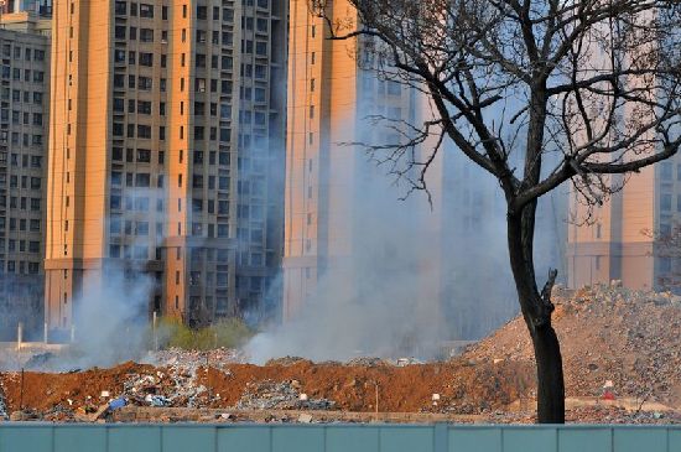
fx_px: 2975
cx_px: 340
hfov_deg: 13.1
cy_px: 226
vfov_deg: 8.7
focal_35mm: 158
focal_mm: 105
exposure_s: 1/400
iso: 500
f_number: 5.6
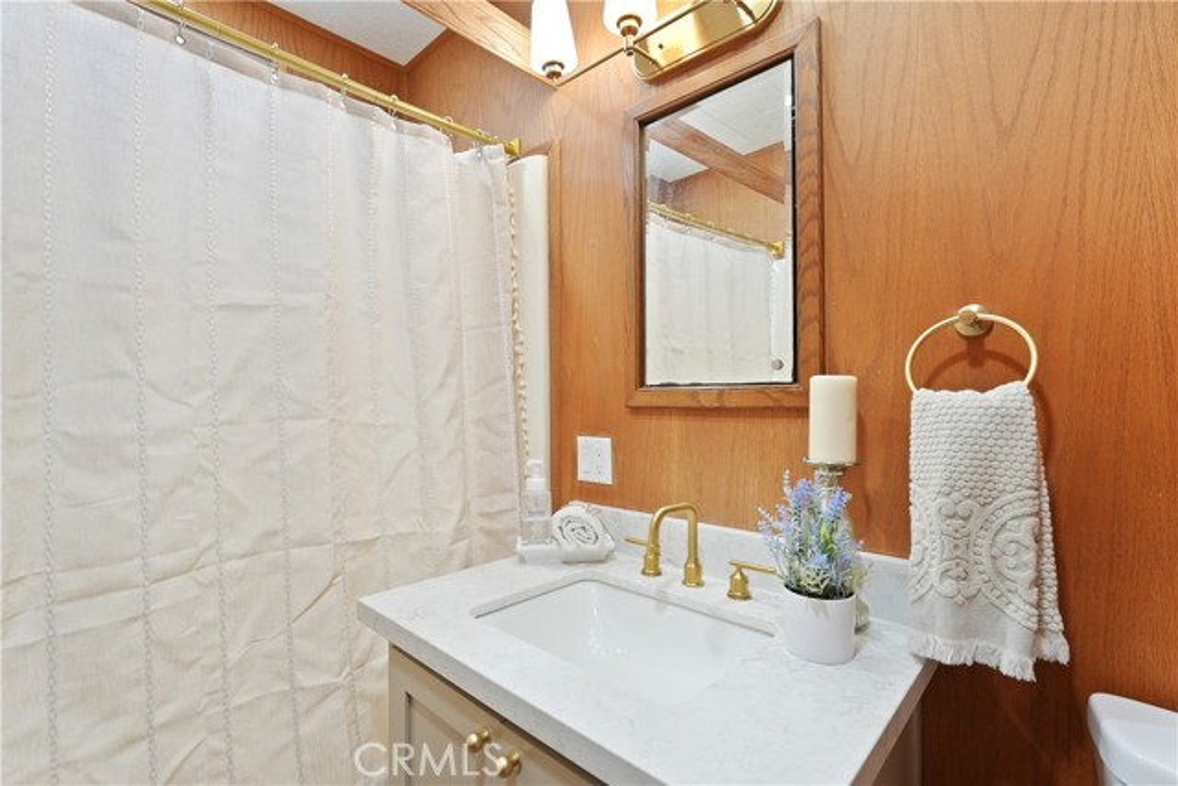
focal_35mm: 16
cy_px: 393
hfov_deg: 96.7
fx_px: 524
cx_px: 589
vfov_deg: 73.8
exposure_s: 1/25
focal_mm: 16
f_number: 5
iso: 2000
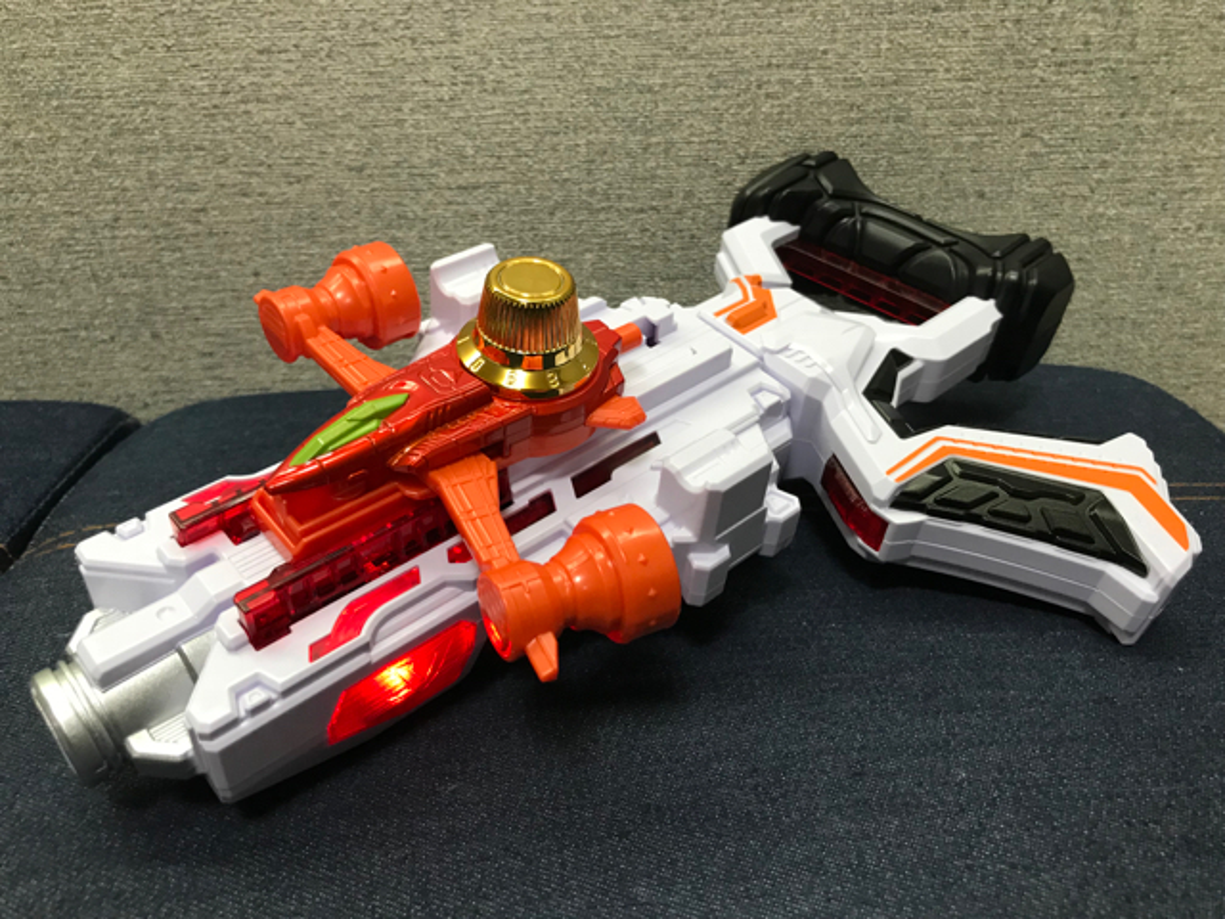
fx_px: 991
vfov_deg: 49.7
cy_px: 460
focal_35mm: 28
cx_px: 612
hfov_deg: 63.4
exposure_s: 1/23
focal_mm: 3.99
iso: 40
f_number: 1.8
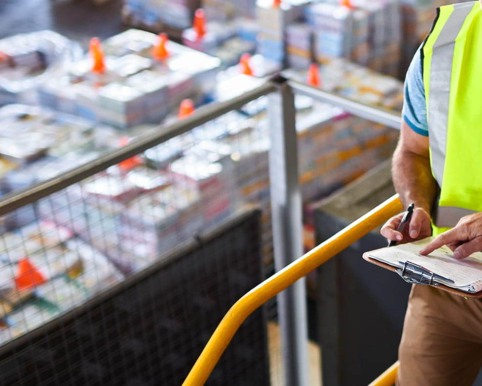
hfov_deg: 25.5
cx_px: 446
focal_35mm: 72
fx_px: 1027
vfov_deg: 21.2
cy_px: 141
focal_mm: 35
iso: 640
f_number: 2
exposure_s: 1/100
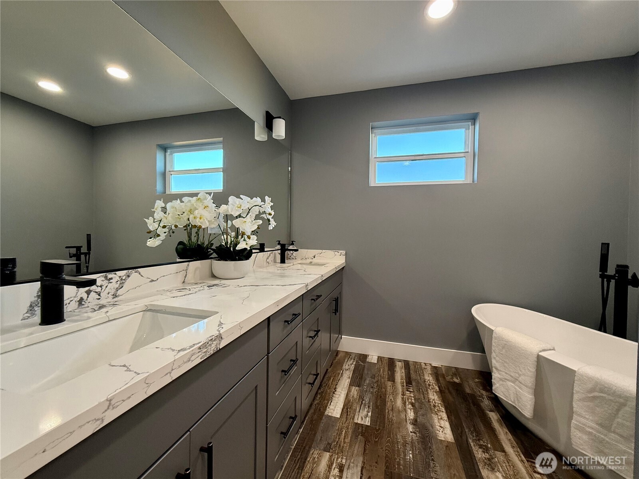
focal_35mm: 14
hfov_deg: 102.1
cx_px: 320
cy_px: 240
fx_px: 258
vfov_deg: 85.7
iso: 250
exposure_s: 1/120
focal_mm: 2.22
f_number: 2.2
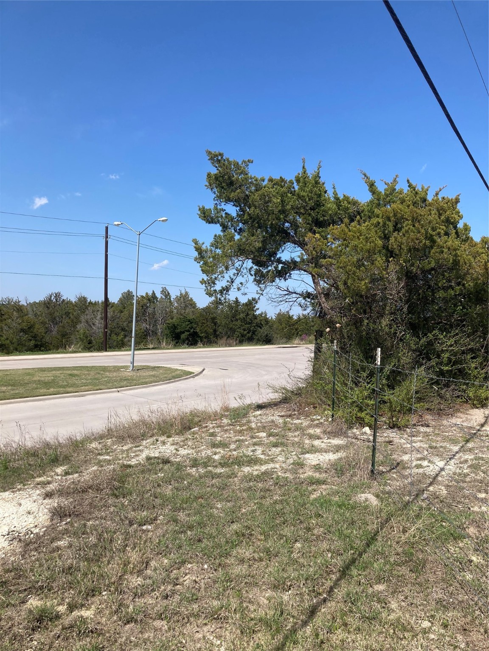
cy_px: 326
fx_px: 527
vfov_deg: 63.4
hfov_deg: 49.7
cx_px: 244
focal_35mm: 28
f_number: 1.8
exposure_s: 1/2208
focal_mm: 3.99
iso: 20
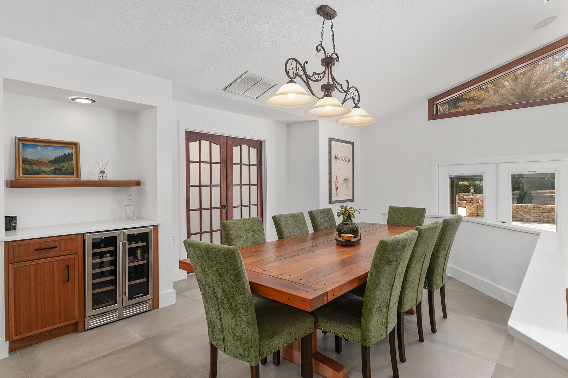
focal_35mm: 19
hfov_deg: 86.9
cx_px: 284
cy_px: 189
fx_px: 300
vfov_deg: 64.6
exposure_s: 1/20
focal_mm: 19
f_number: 7.1
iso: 320
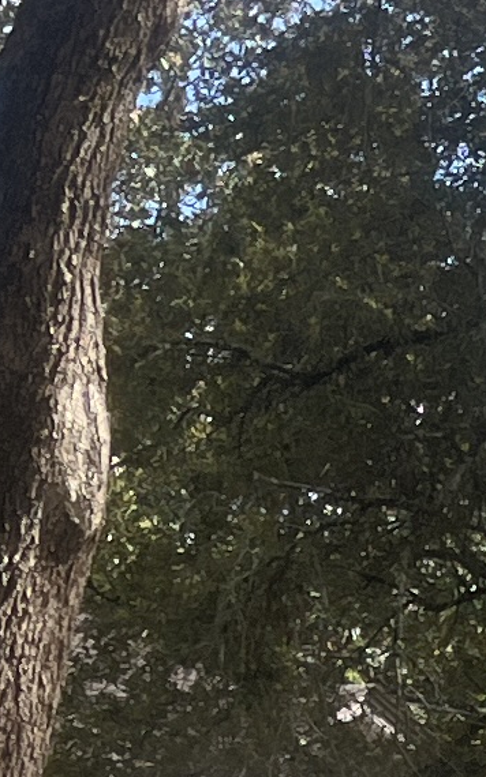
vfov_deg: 10.2
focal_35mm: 195
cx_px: 1182
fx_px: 4135
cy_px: 1399
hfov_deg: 6.4
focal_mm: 5.1
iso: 50
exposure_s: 1/639
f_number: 1.6
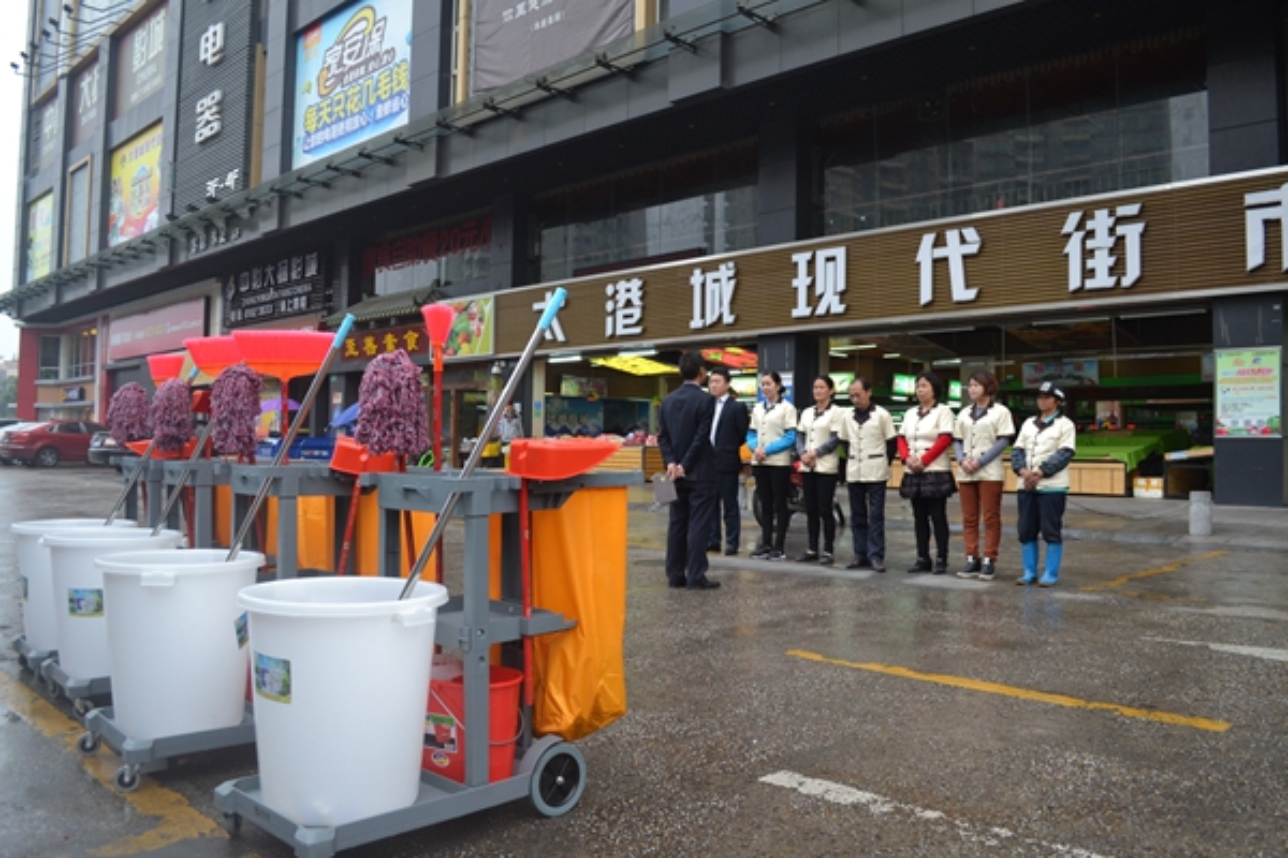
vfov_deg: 47.9
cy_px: 429
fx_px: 966
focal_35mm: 27
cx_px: 644
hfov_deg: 67.4
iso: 400
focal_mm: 18
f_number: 4.5
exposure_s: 1/80
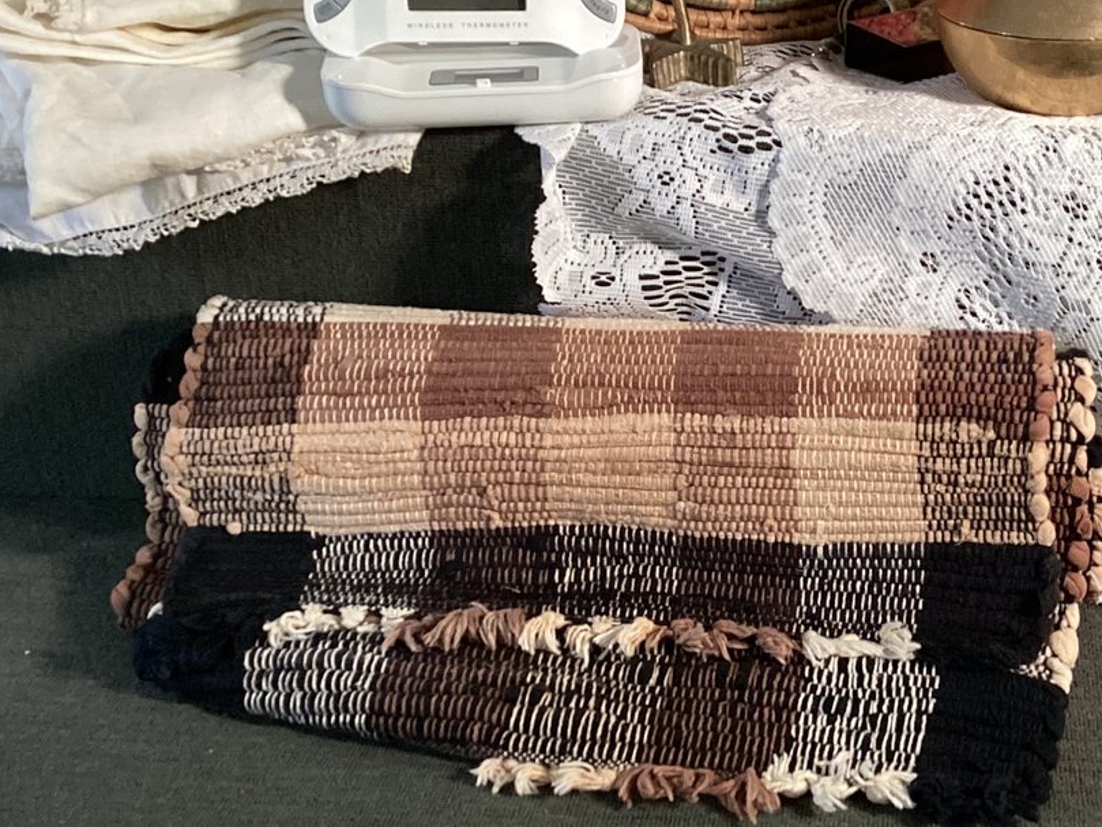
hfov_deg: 32.5
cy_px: 285
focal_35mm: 58
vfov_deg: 25.1
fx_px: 1847
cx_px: 848
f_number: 2.4
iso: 200
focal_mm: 3.3
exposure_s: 1/50
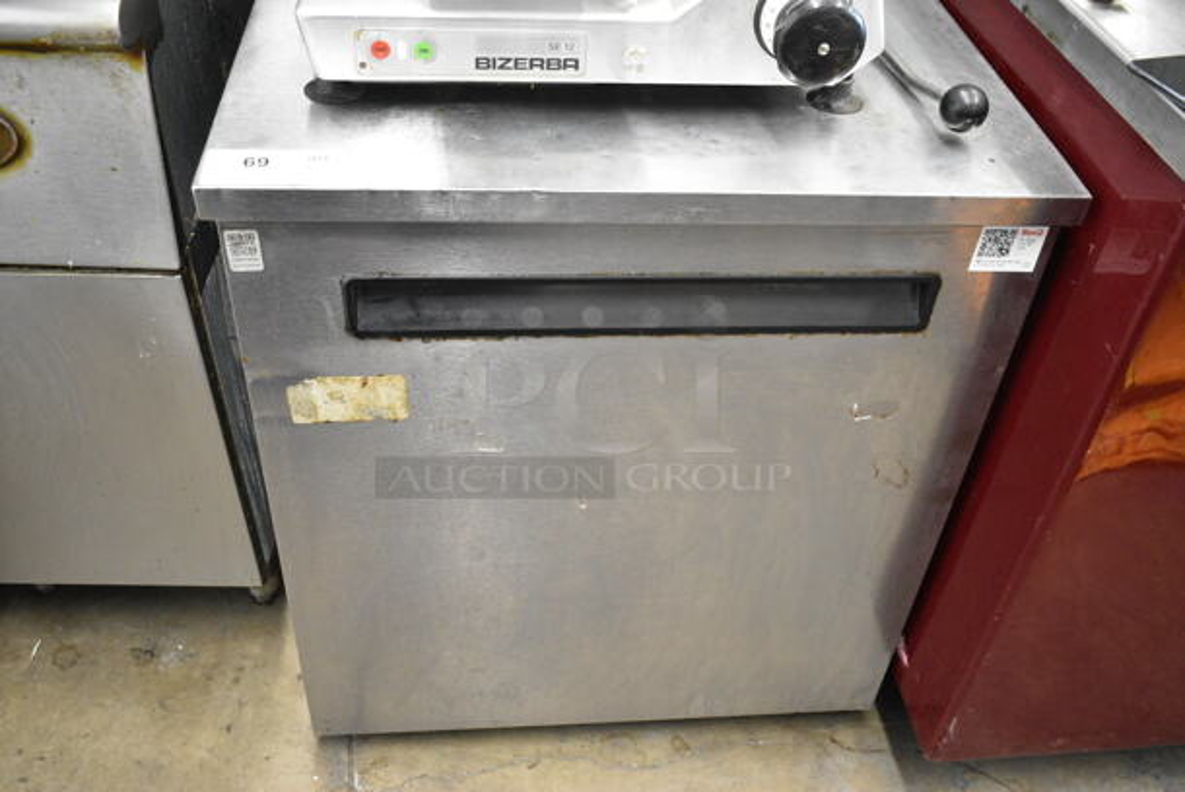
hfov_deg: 55.1
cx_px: 592
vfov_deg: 38.4
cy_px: 396
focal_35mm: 34
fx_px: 1137
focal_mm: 23
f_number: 3.8
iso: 2200
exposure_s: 1/40
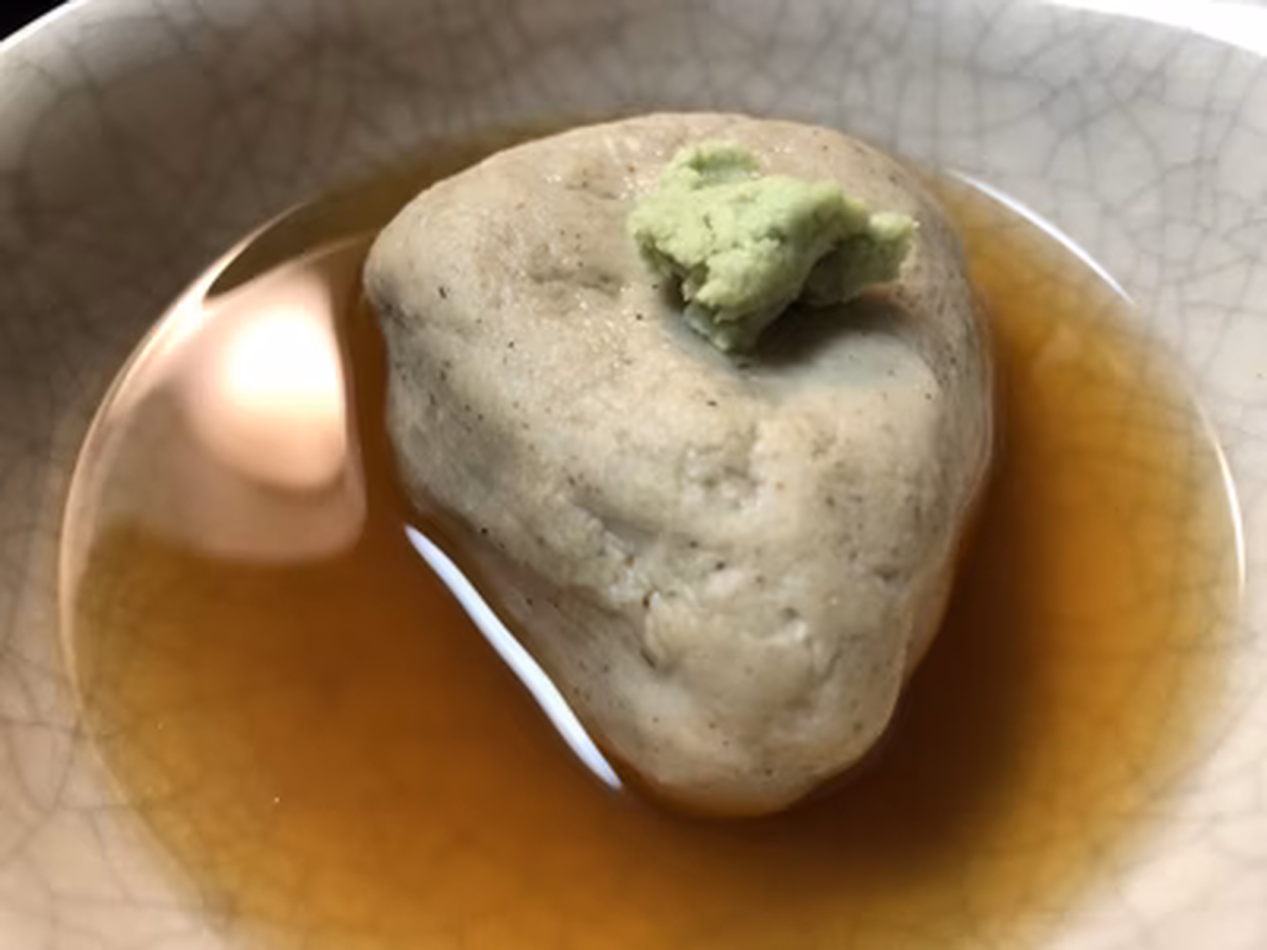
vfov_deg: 49.7
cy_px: 475
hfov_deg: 63.4
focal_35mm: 28
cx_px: 634
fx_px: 1025
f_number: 1.8
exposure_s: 1/60
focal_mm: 3.99
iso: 160
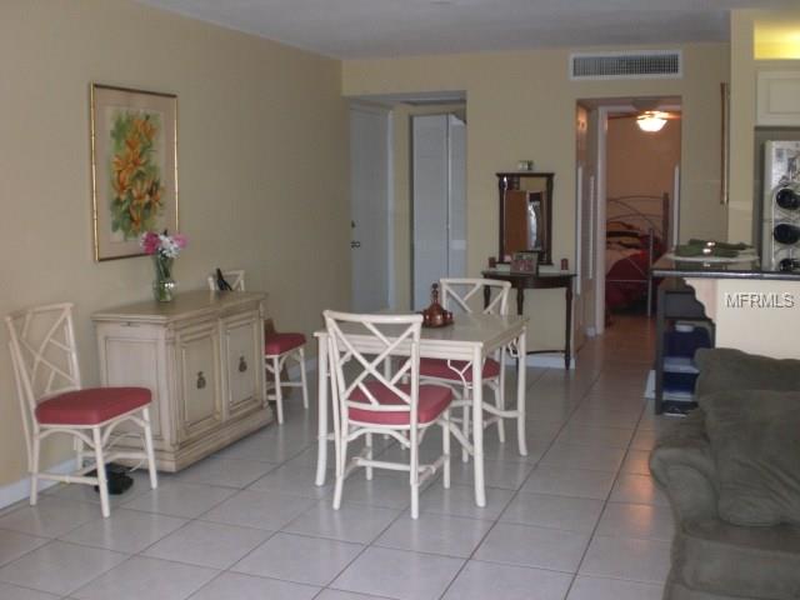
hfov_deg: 49.0
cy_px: 300
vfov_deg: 37.7
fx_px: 878
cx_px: 400
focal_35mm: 38
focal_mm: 6.3
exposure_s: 1/60
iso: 200
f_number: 3.1
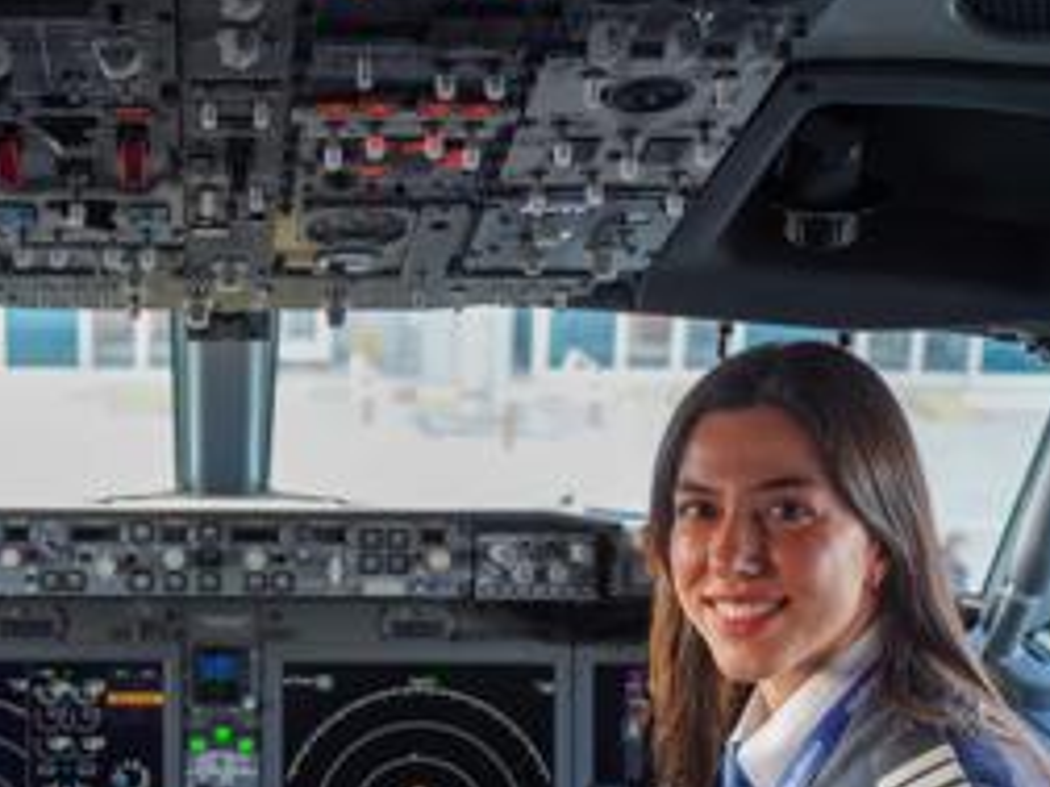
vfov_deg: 25.6
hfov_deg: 33.4
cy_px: 637
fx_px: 1699
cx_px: 210
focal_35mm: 56
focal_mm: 28
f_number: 2.8
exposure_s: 1/200
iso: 1250
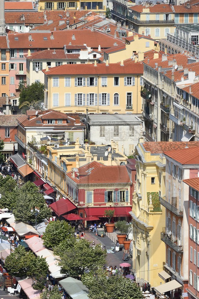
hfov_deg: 4.9
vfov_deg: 7.3
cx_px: 73
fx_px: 2338
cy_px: 195
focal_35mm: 282
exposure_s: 1/250
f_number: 14
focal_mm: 165
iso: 200
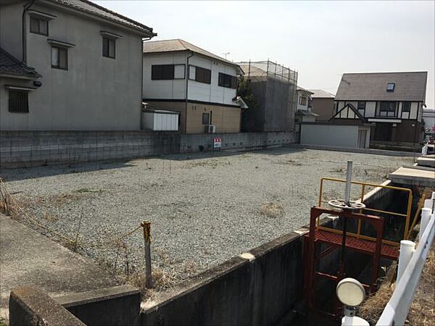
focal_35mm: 29
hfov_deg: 61.7
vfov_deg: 48.2
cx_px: 218
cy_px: 163
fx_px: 364
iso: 25
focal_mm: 4.15
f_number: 2.2
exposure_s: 1/3077
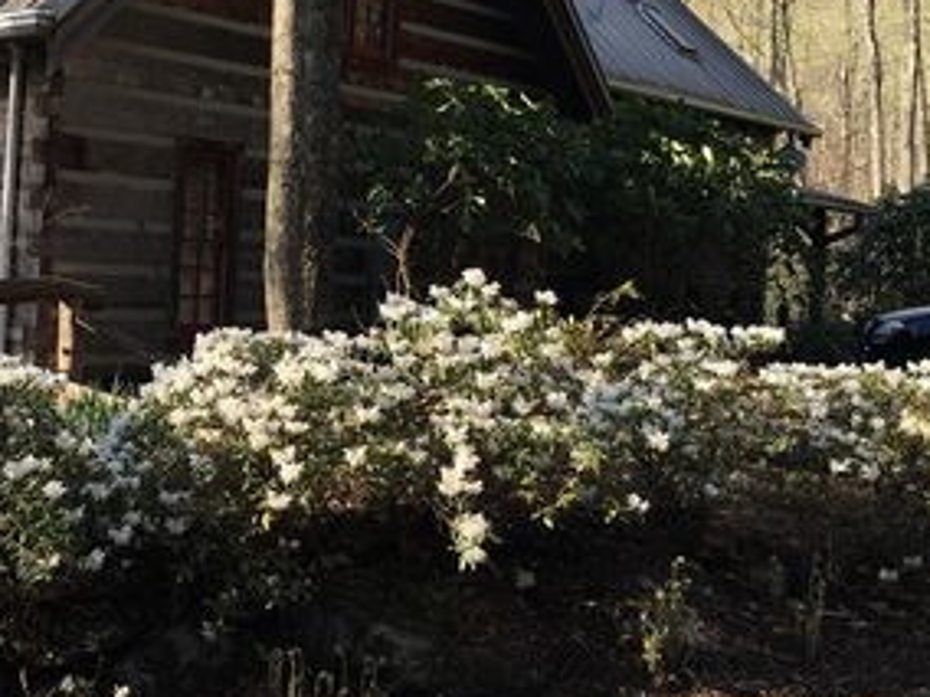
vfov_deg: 28.4
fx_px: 1370
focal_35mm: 51
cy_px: 254
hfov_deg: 36.9
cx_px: 282
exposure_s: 1/354
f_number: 2.2
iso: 25
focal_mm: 4.15
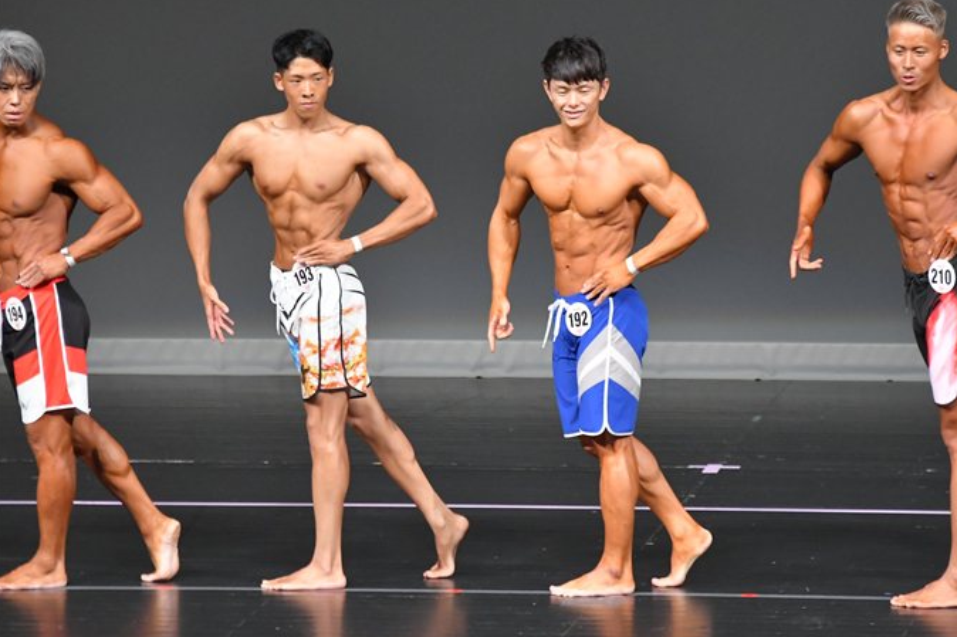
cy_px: 288
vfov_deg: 4.0
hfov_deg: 6.0
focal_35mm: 345
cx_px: 542
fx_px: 9168
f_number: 5.6
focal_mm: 200
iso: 5000
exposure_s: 1/400
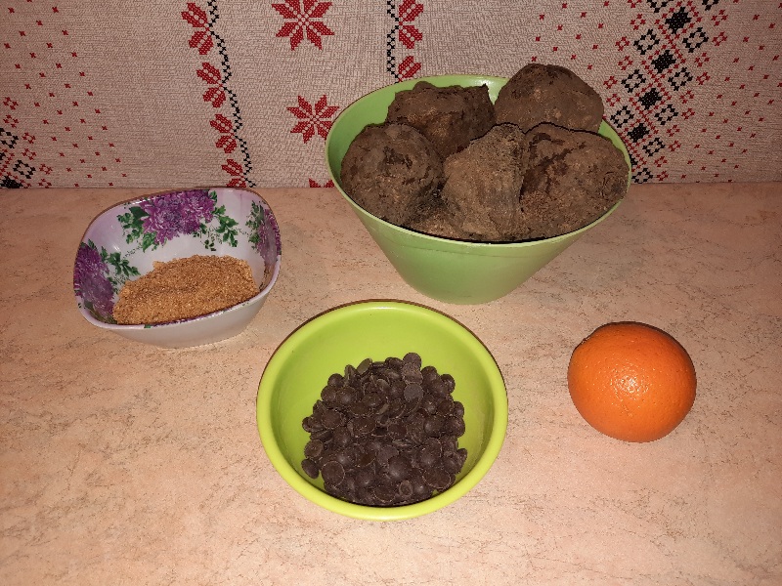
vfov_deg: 54.9
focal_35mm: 25
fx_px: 565
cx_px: 391
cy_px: 293
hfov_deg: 69.4
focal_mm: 4.6
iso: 320
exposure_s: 1/25
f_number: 2
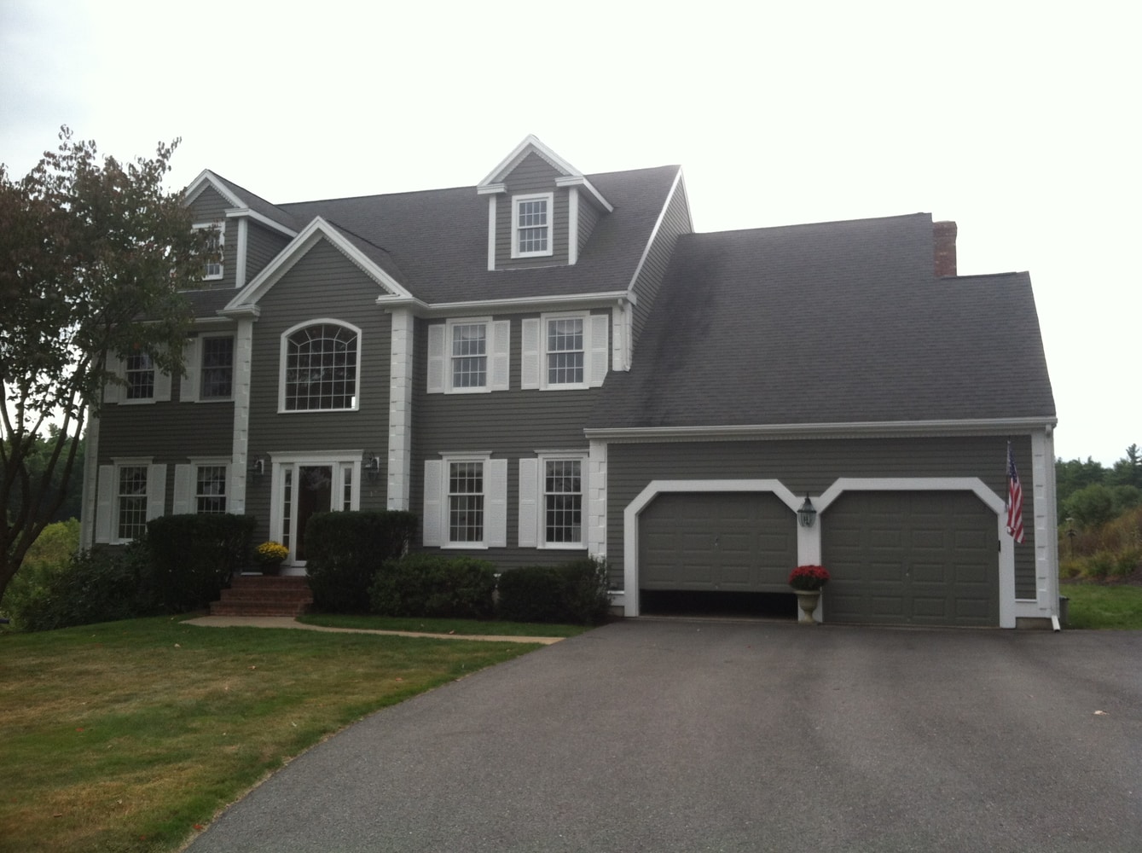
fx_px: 1153
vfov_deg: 40.6
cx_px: 571
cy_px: 426
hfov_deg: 52.7
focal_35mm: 35
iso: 80
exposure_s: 1/600
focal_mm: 3.85
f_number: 2.8
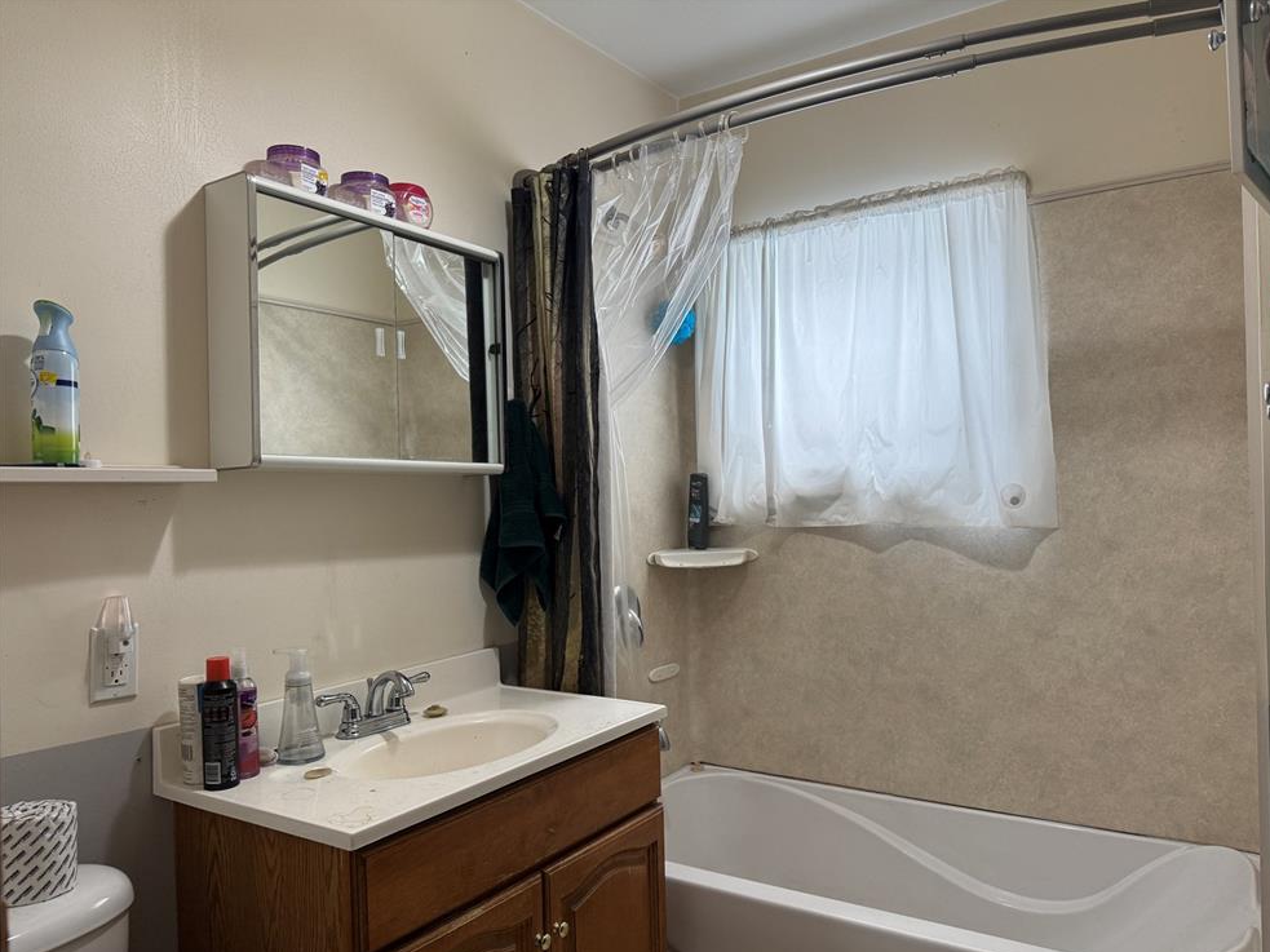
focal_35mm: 25
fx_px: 917
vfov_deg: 54.9
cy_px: 493
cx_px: 659
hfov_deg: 69.4
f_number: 1.78
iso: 160
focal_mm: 6.76
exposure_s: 1/120
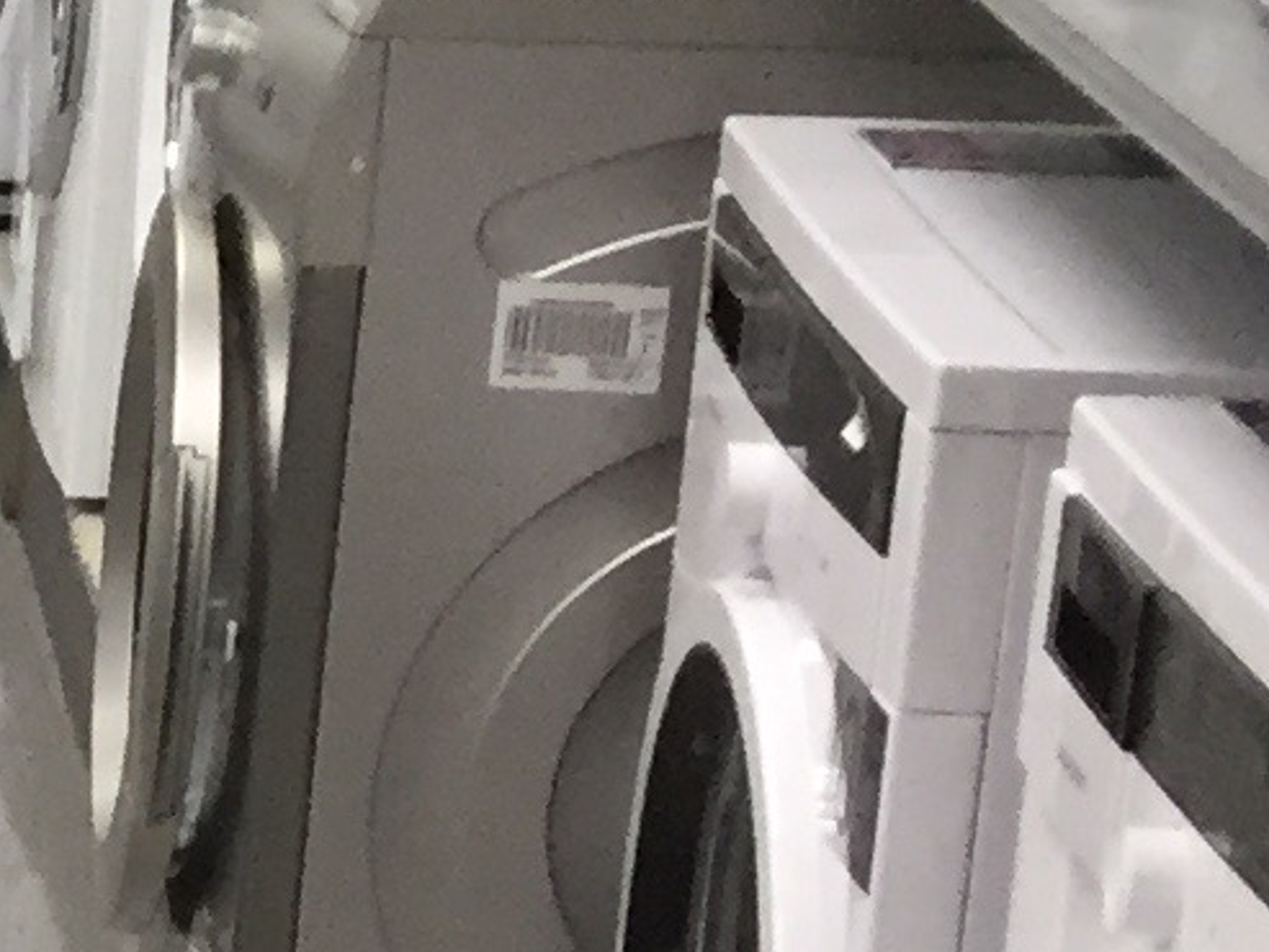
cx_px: -2412
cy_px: 870
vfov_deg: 7.7
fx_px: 7040
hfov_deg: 8.7
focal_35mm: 192
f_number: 2.2
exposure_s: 1/33
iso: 64
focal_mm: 4.15
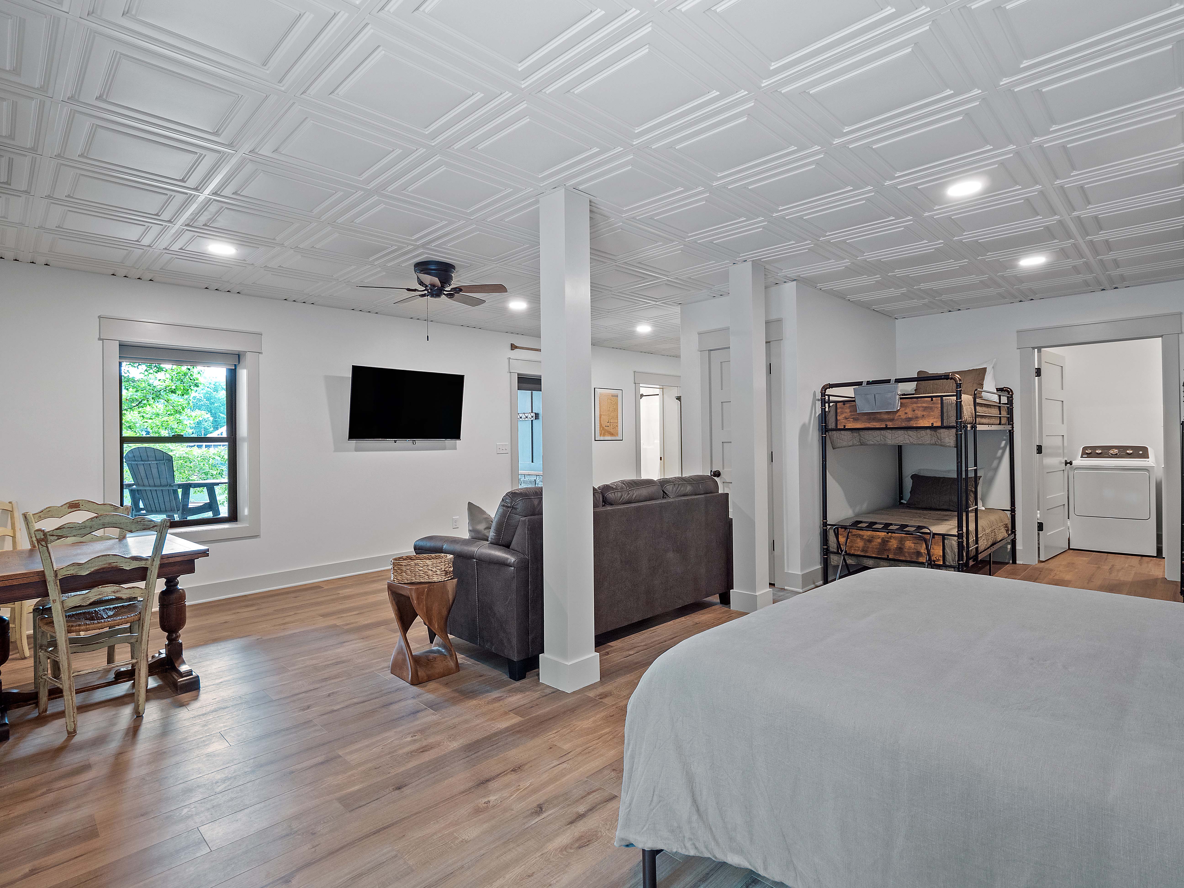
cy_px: 444
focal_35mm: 18
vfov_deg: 71.6
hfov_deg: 87.8
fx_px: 616
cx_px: 592
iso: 200
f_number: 5.6
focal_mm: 9
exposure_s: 1/2.5
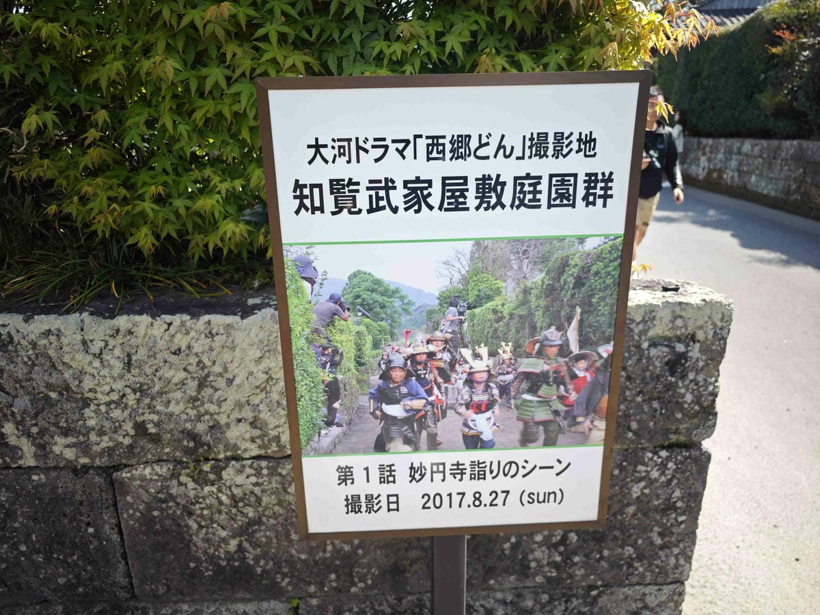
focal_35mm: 23
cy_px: 308
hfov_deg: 73.9
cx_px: 410
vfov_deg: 58.9
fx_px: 545
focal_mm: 8.72
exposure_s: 1/1398
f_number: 2
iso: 250
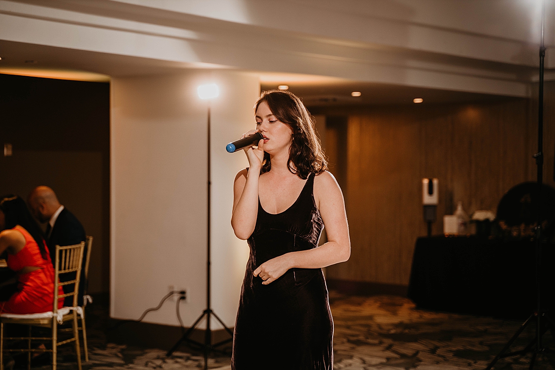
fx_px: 1156
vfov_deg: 18.2
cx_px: 278
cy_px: 185
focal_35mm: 75
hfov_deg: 27.0
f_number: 2.8
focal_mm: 75
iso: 1000
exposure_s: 1/250
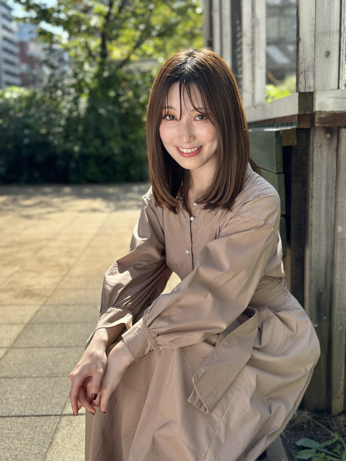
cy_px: 230
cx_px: 173
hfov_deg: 30.3
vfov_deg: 39.7
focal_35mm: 48
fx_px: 640
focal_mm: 6.86
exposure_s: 1/2028
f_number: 1.78
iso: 80
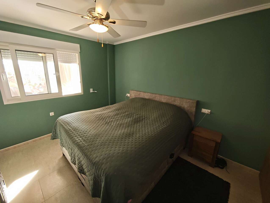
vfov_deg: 85.8
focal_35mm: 14
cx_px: 135
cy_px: 102
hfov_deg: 102.0
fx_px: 109
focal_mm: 2.16
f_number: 2.2
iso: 400
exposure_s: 1/50
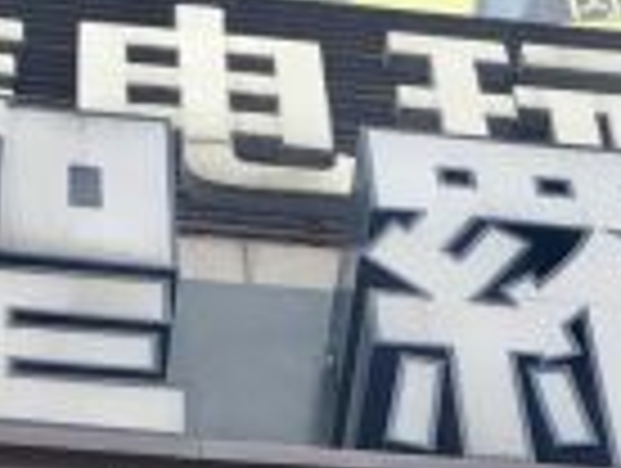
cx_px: 346
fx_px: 2642
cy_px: 817
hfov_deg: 13.4
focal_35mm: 147
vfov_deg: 9.7
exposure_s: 1/732
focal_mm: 4.15
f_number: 2.2
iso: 25
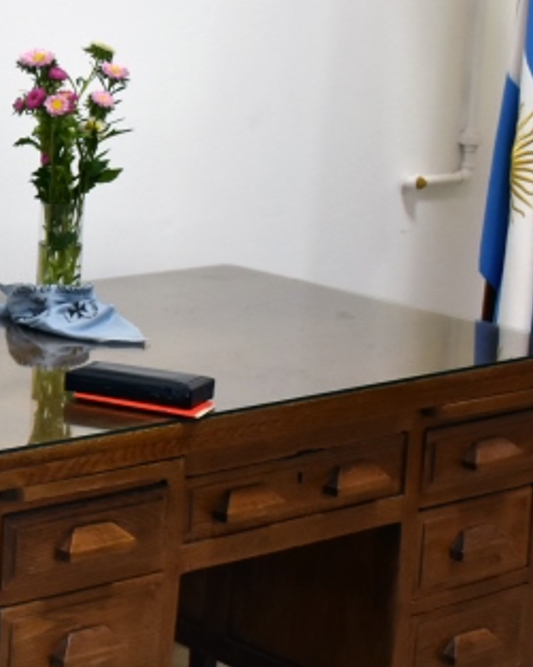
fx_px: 1993
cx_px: -316
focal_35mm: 101
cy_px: 184
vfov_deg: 18.9
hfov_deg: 14.1
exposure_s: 1/80
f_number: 4.5
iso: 800
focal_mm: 22
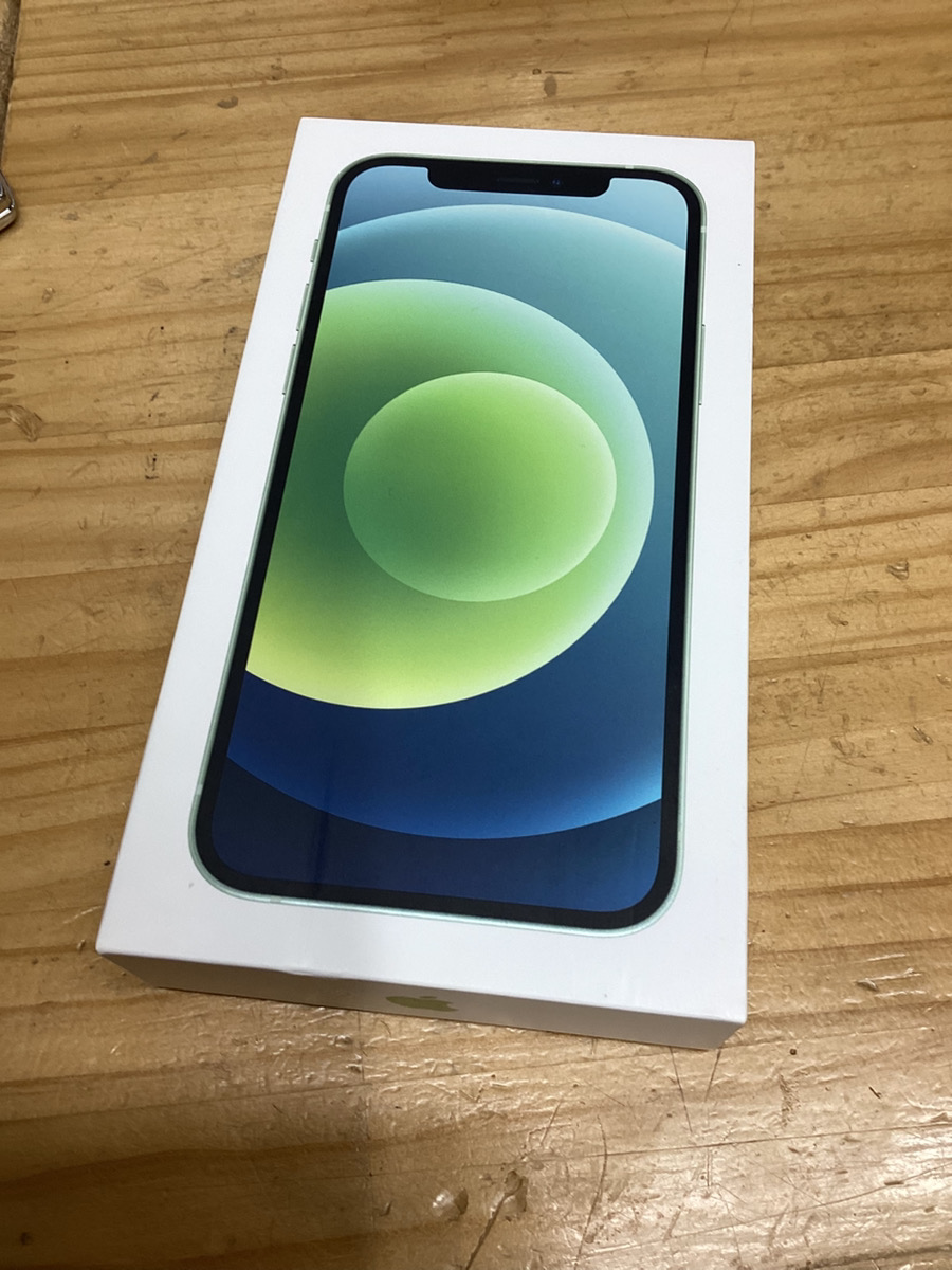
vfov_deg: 58.4
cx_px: 476
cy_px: 635
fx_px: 1137
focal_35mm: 31
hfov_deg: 45.4
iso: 50
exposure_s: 1/60
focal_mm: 3.3
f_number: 2.4
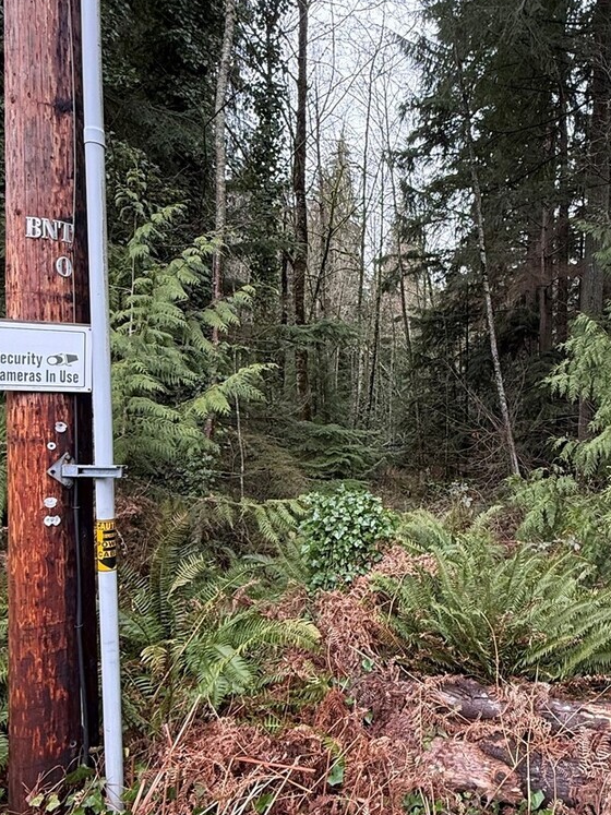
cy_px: 439
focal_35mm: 27
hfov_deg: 49.3
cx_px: 458
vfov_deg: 65.2
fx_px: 636
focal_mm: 2.22
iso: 160
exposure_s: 1/99
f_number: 2.2
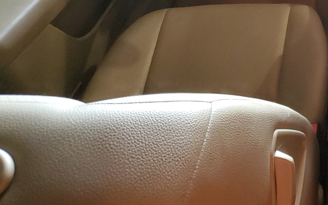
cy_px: -6
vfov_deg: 21.5
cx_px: 344
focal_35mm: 58
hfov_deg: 31.8
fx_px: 518
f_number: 1.5
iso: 405
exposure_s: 1/60.2
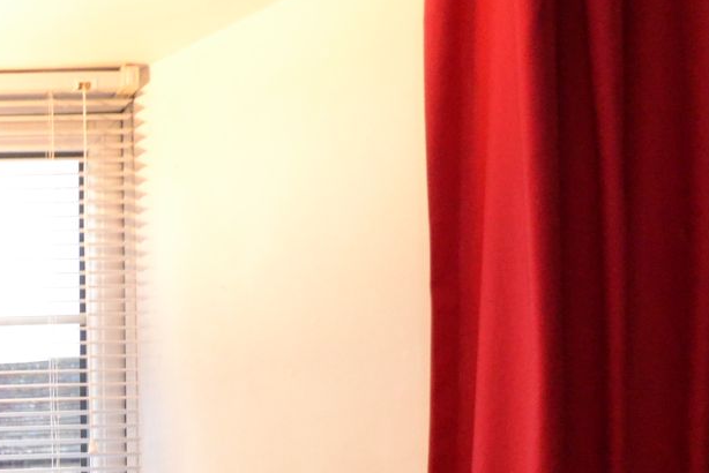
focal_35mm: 50
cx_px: -308
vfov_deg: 23.5
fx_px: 985
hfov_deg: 28.5
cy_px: 633
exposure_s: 1/60
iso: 2200
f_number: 3.5
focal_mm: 10
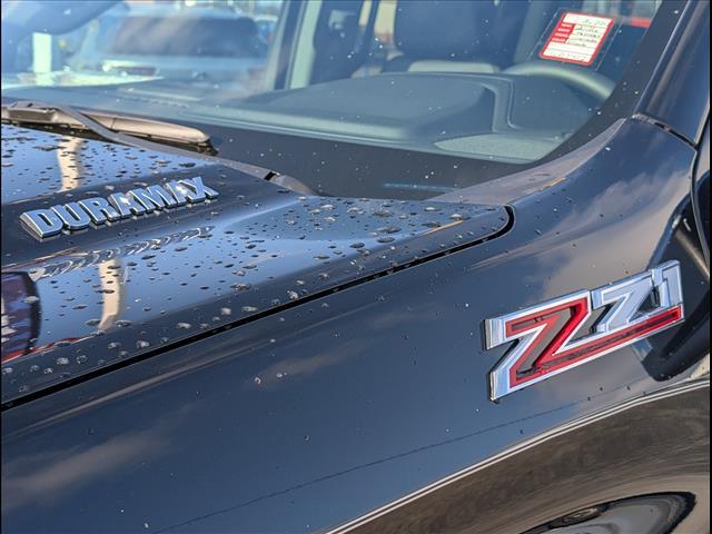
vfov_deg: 29.7
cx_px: 356
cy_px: 267
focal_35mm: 49
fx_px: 1008
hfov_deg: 38.9
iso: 20
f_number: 1.68
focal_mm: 6.9
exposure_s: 1/417
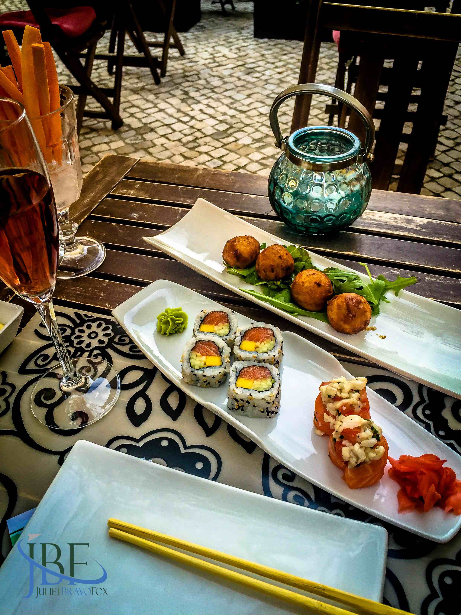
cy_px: 308
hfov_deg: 48.2
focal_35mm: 29
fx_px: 515
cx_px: 230
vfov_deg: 61.7
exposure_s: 1/120
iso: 32
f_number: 2.2
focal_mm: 4.15
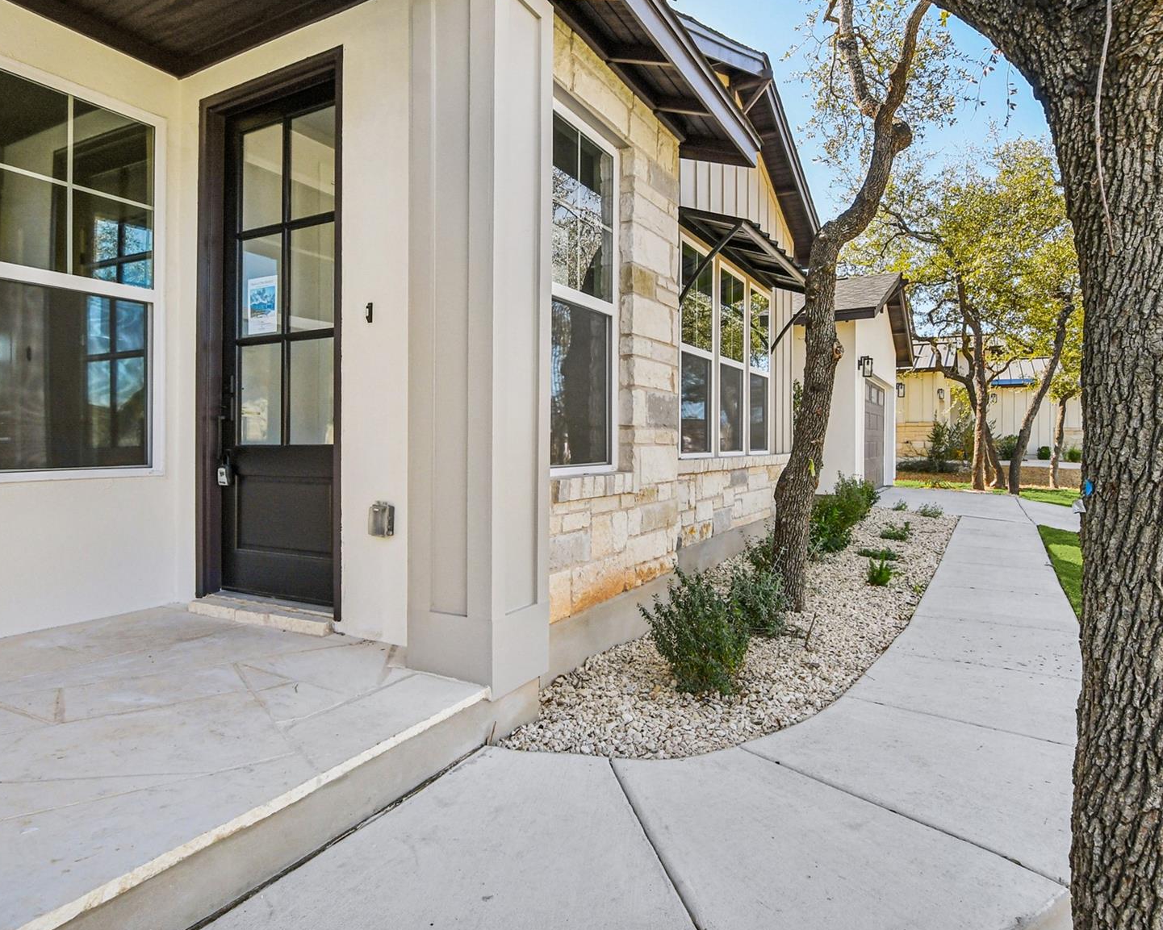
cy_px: 400
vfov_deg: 67.8
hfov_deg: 80.4
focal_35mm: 20
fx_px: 688
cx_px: 570
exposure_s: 1/250
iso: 400
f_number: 8
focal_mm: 10
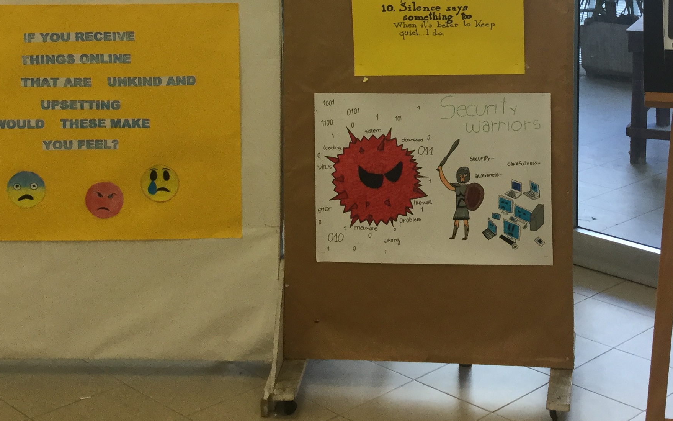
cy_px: -27
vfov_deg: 20.4
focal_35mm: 61
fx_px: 1119
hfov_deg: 33.4
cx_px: 408
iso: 32
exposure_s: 1/33
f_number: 2.4
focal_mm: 3.3
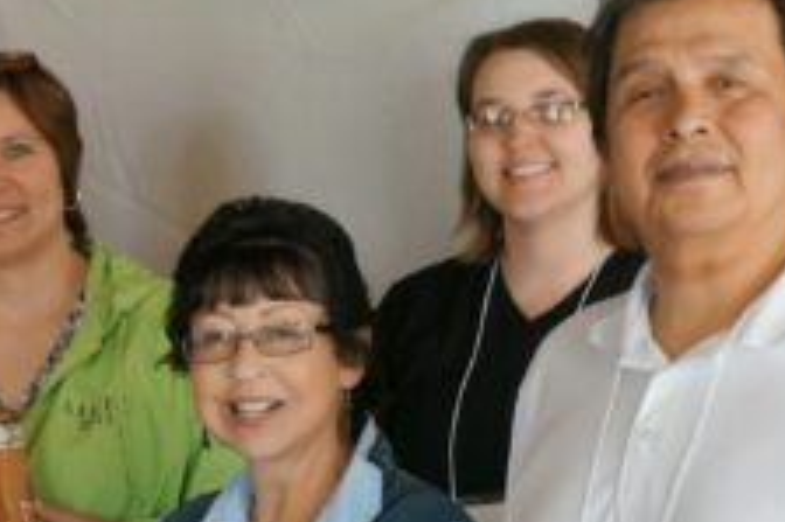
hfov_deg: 15.2
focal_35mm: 133
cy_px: 375
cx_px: 51
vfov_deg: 10.3
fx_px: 2898
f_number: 5.6
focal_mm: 44
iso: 2000
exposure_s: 1/160
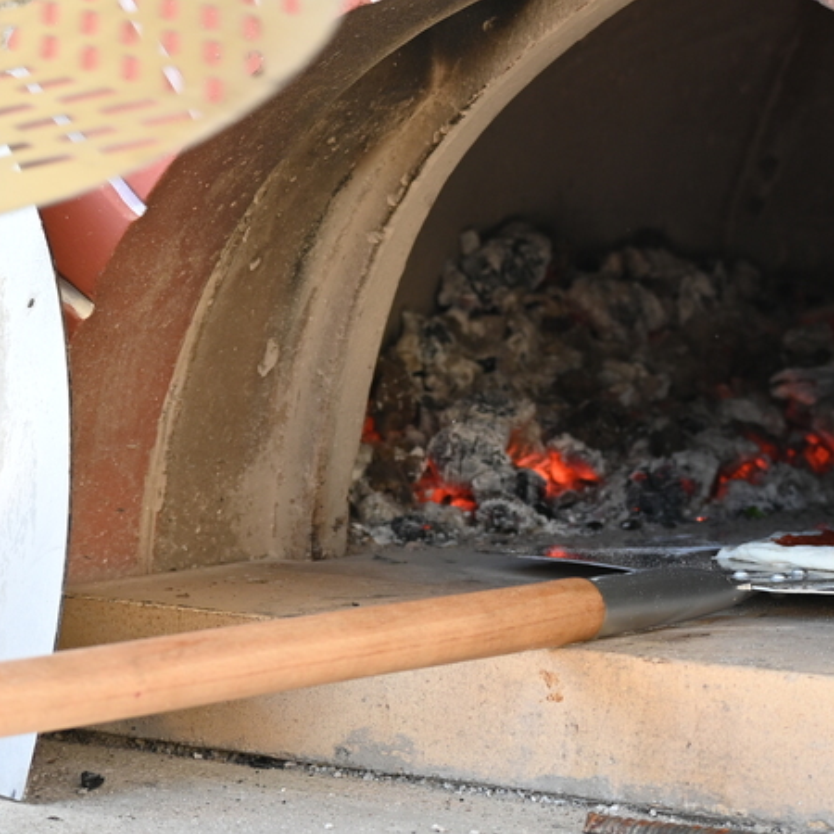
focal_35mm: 145
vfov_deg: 12.0
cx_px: 424
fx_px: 3952
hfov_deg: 12.0
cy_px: 407
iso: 400
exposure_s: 1/125
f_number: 4.5
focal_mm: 50
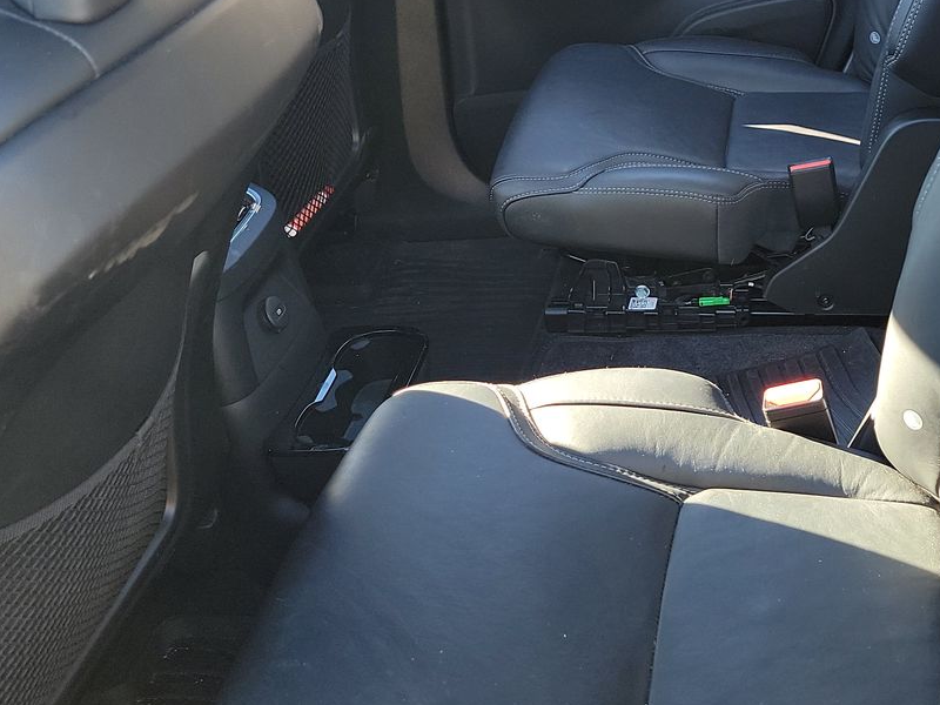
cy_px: 202
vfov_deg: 29.9
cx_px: 654
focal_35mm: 48
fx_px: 1303
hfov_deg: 39.0
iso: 93
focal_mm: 6.7
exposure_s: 1/59
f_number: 1.8
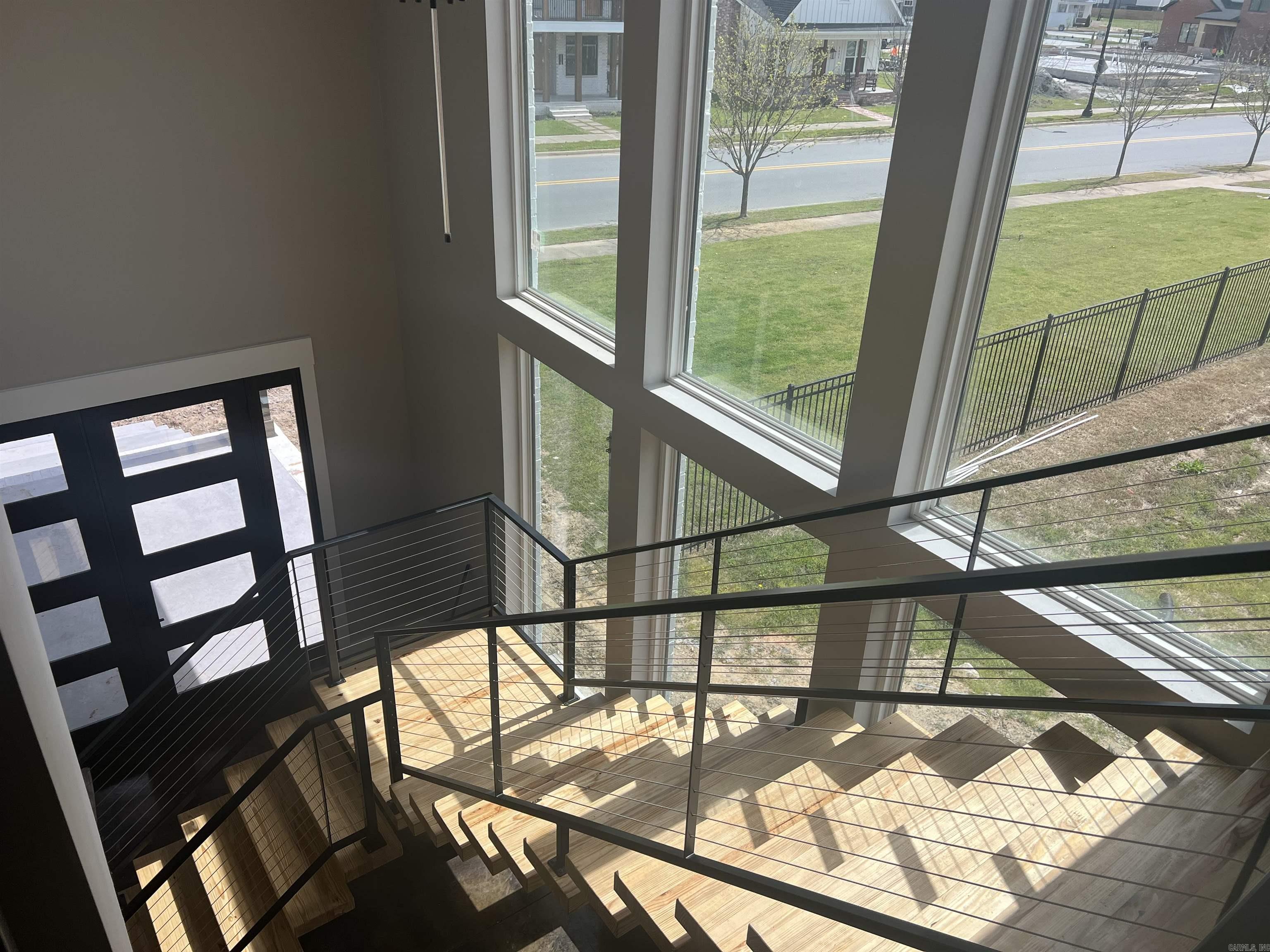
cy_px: 476
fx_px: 954
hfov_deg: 67.3
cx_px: 635
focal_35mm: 26
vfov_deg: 53.1
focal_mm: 5.7
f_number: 1.5
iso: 50
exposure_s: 1/3165
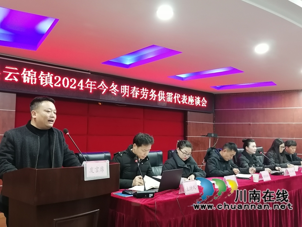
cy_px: 114
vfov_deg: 40.7
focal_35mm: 35
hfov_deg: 52.6
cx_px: 151
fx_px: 305
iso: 400
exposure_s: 1/25
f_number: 1.8
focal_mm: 5.3
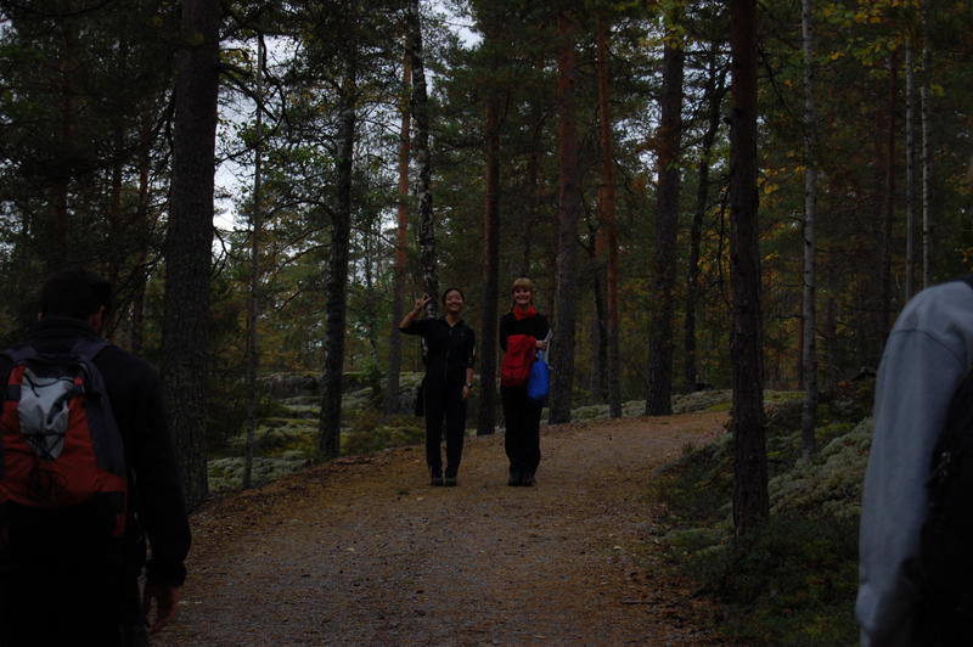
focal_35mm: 82
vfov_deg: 16.5
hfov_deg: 24.6
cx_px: 486
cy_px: 324
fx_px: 2228
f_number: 5.6
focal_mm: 55
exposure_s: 1/320
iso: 200
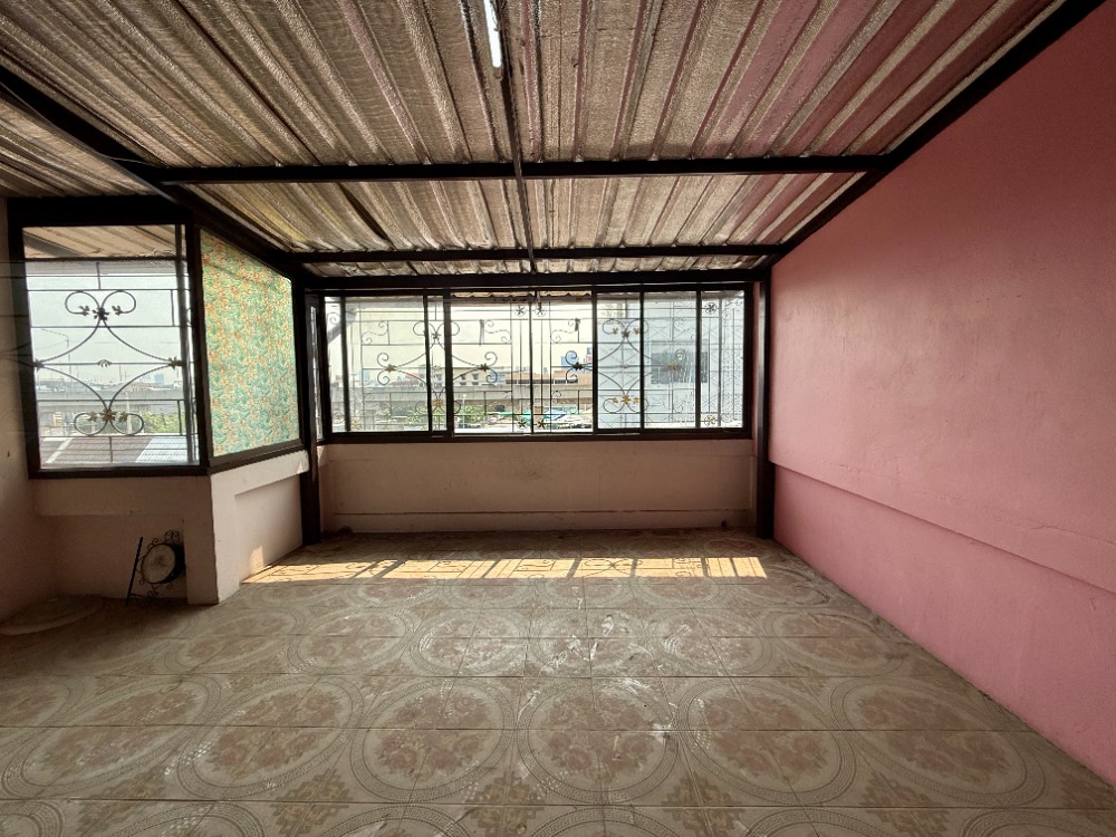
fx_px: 451
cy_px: 418
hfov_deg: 102.1
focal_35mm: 14
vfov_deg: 85.7
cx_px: 558
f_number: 2.2
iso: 64
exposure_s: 1/888
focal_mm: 2.22
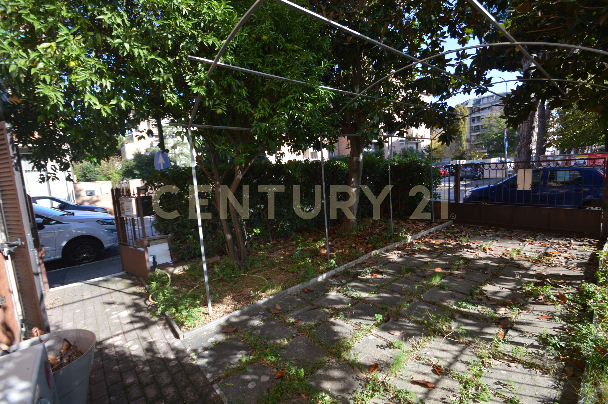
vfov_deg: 59.4
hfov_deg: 81.3
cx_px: 304
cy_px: 202
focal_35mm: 21
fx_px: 354
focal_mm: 14
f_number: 5.6
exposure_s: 1/125
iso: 100
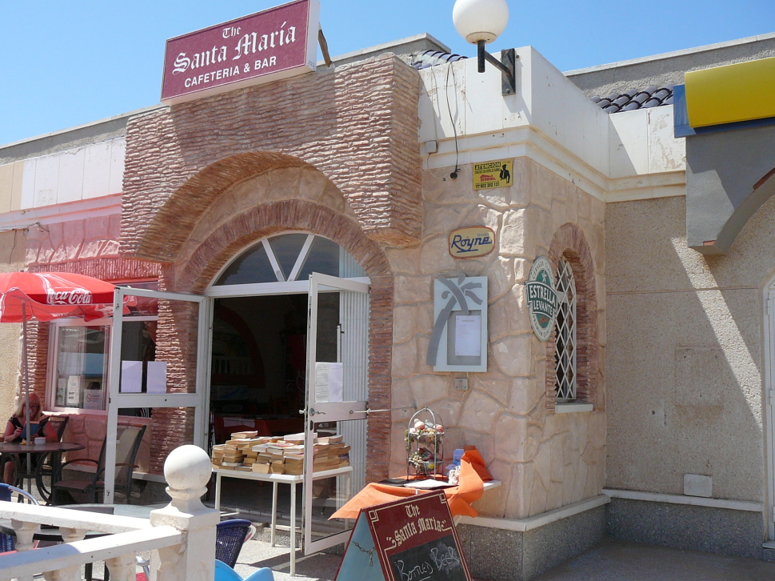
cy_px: 287
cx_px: 371
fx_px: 828
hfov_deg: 50.1
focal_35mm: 37
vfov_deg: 38.6
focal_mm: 5.2
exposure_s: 1/640
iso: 100
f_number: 5
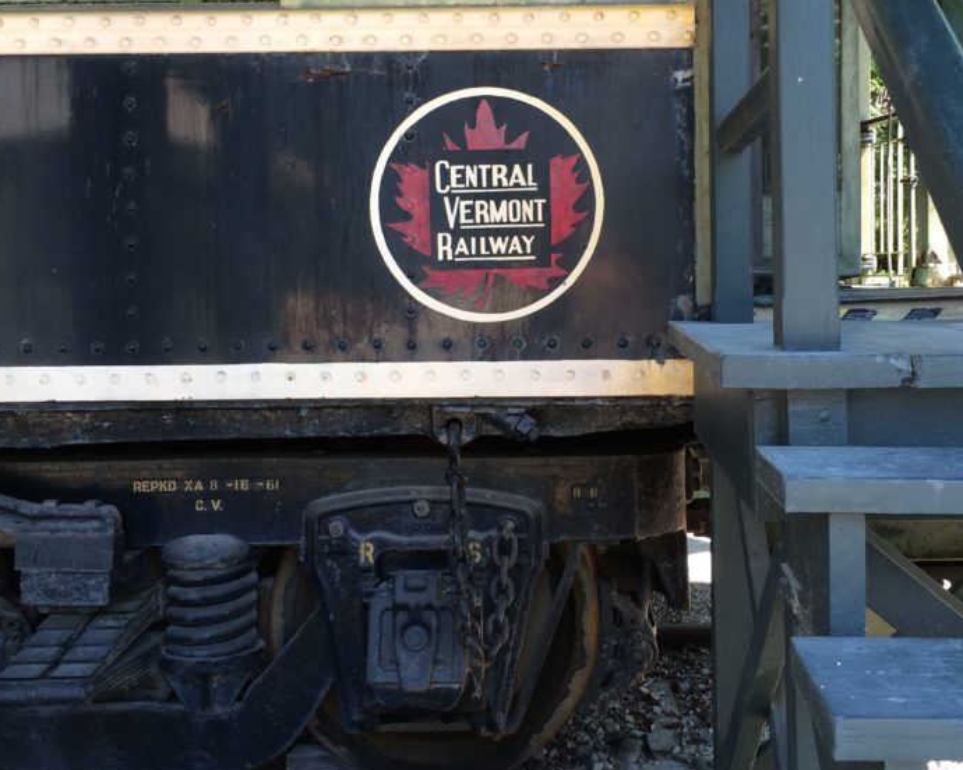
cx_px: 542
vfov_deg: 35.4
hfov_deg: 43.7
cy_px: 265
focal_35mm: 42
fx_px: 1197
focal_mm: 4.15
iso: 40
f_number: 2.2
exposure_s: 1/120
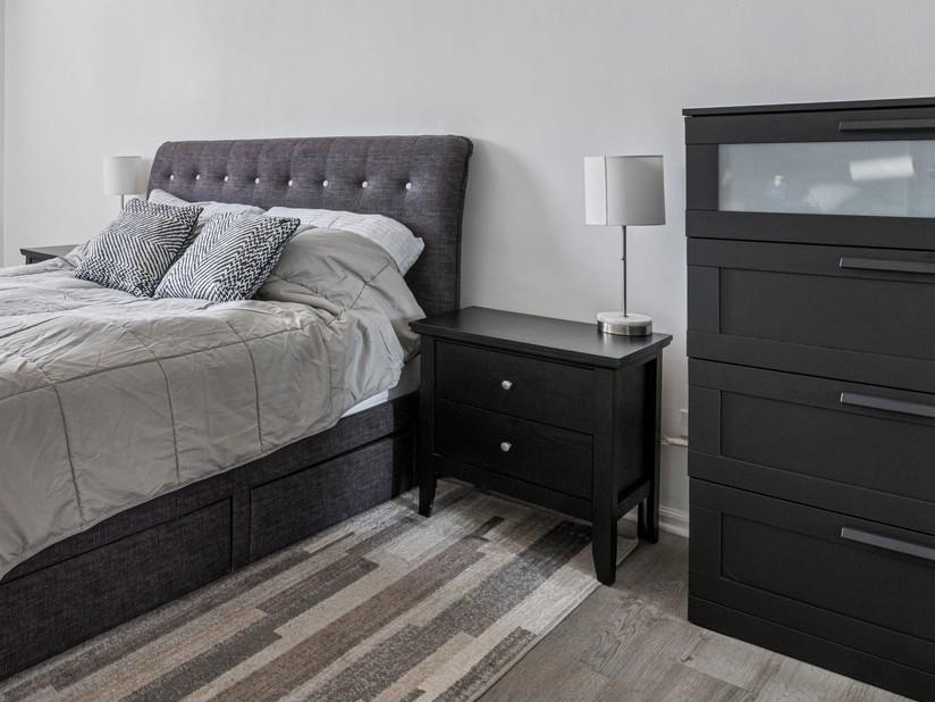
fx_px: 756
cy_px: 159
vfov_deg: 47.5
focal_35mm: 28
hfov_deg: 56.1
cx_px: 118
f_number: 14
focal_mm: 15
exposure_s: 1/30
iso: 640
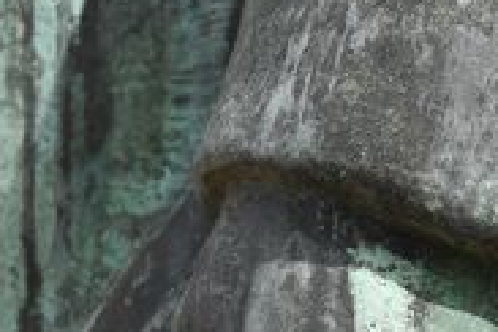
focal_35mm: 287
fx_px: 3970
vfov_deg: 4.8
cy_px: 351
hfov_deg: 7.2
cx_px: 468
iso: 64
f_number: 5
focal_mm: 50
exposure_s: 1/320
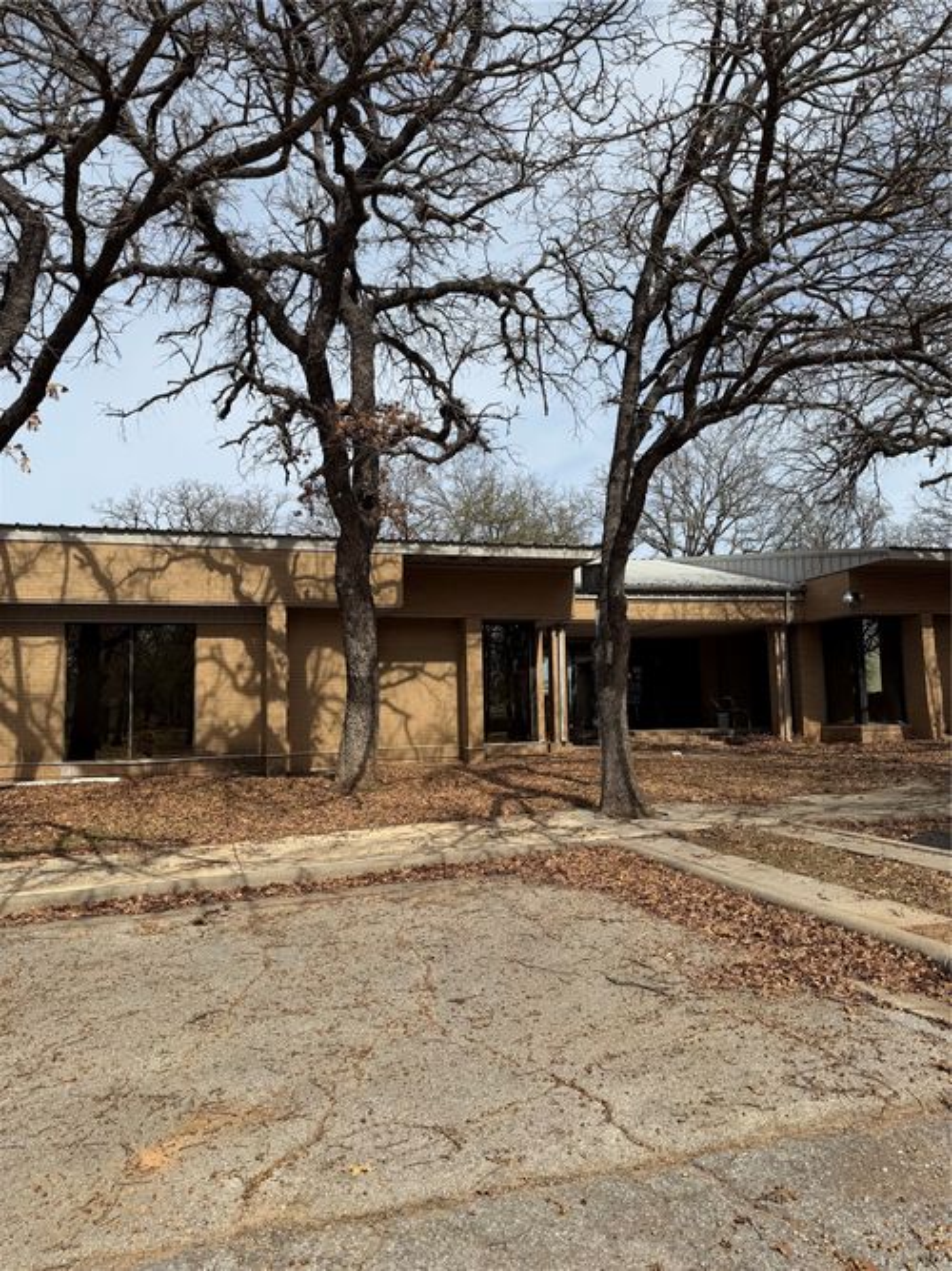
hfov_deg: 56.8
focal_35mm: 24
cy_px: 636
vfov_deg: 71.6
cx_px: 476
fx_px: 880
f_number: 1.78
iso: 80
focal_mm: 6.76
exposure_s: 1/6711
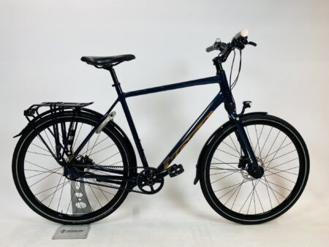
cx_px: 164
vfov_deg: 53.1
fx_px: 247
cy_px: 124
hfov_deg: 67.3
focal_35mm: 26
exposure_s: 1/100
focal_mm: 4.25
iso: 80
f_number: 1.8
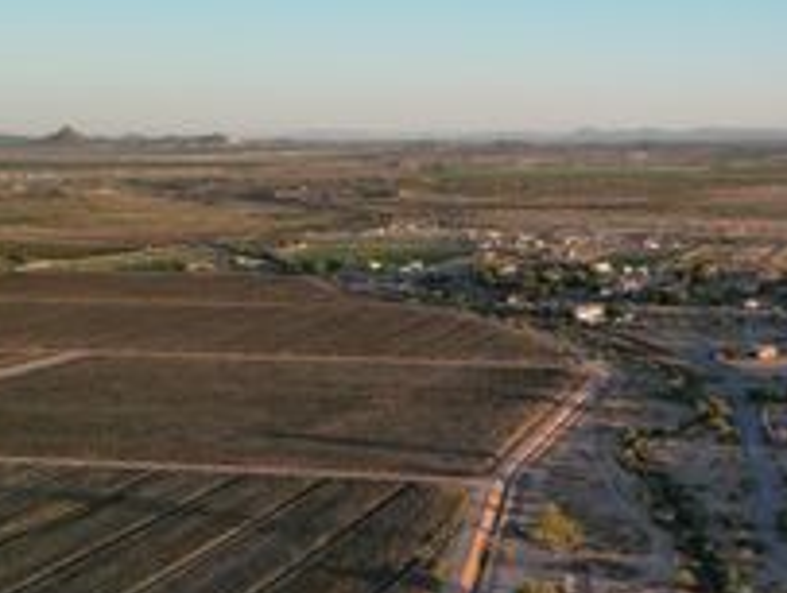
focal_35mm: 59
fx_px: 1344
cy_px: 533
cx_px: 686
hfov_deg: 31.3
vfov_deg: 24.2
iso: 100
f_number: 1.7
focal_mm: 6.72
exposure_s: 1/1000
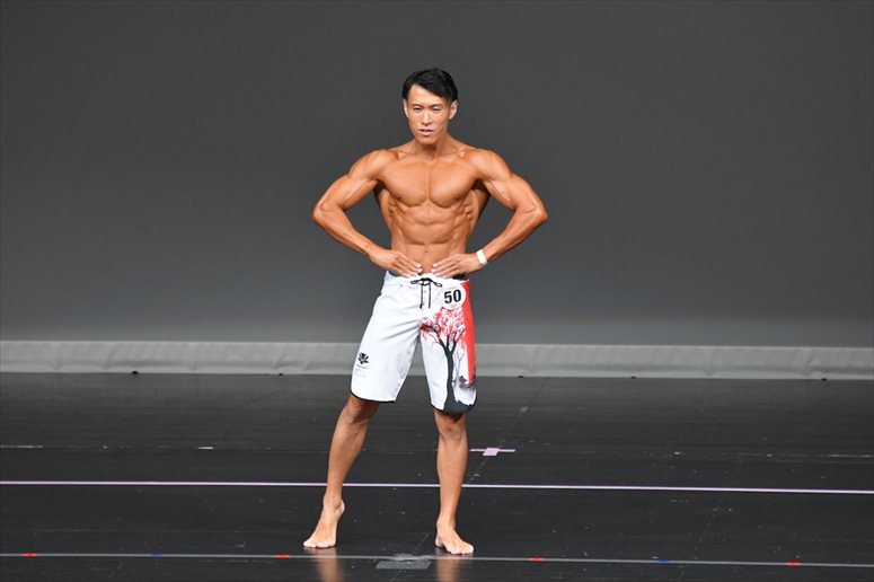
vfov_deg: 4.0
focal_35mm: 345
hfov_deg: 6.0
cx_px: 437
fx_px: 8372
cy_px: 291
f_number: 5.6
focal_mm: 230
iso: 4000
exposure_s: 1/400
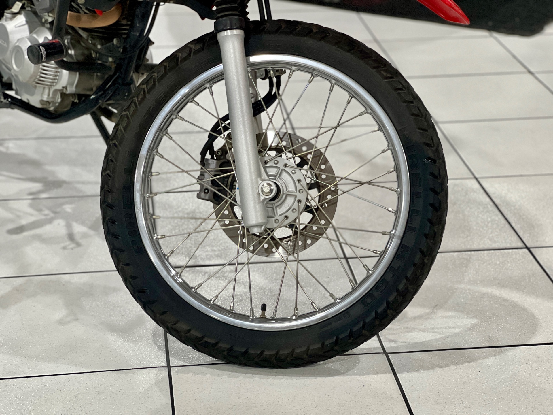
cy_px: 208
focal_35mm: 77
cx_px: 276
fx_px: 1230
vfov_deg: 19.1
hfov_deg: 25.3
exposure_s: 1/40
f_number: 2.8
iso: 320
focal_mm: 9
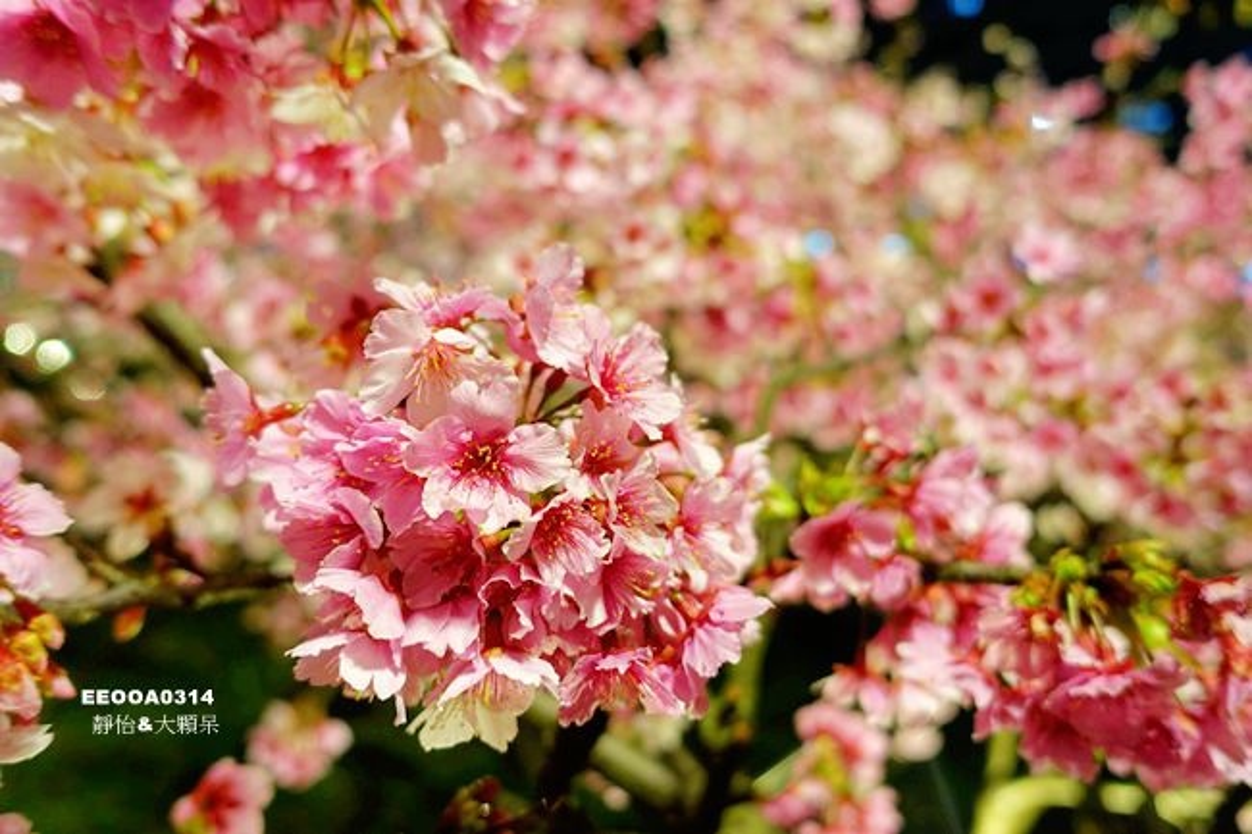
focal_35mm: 24
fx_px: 834
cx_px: 626
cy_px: 417
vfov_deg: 53.1
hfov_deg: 73.8
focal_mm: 8.8
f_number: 1.8
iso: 400
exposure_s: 1/30
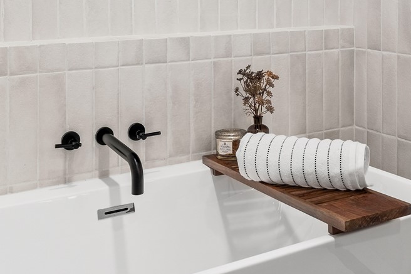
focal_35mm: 53
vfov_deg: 24.2
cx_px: 274
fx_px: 605
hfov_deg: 37.1
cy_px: -9
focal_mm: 16
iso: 200
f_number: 9
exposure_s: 1/2
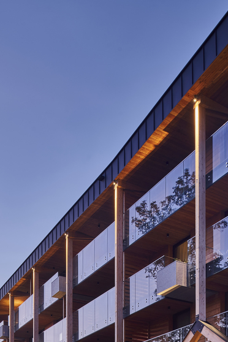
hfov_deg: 31.2
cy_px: 262
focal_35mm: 43
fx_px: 408
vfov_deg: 43.7
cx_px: 124
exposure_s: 8
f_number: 11
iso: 100
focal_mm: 24
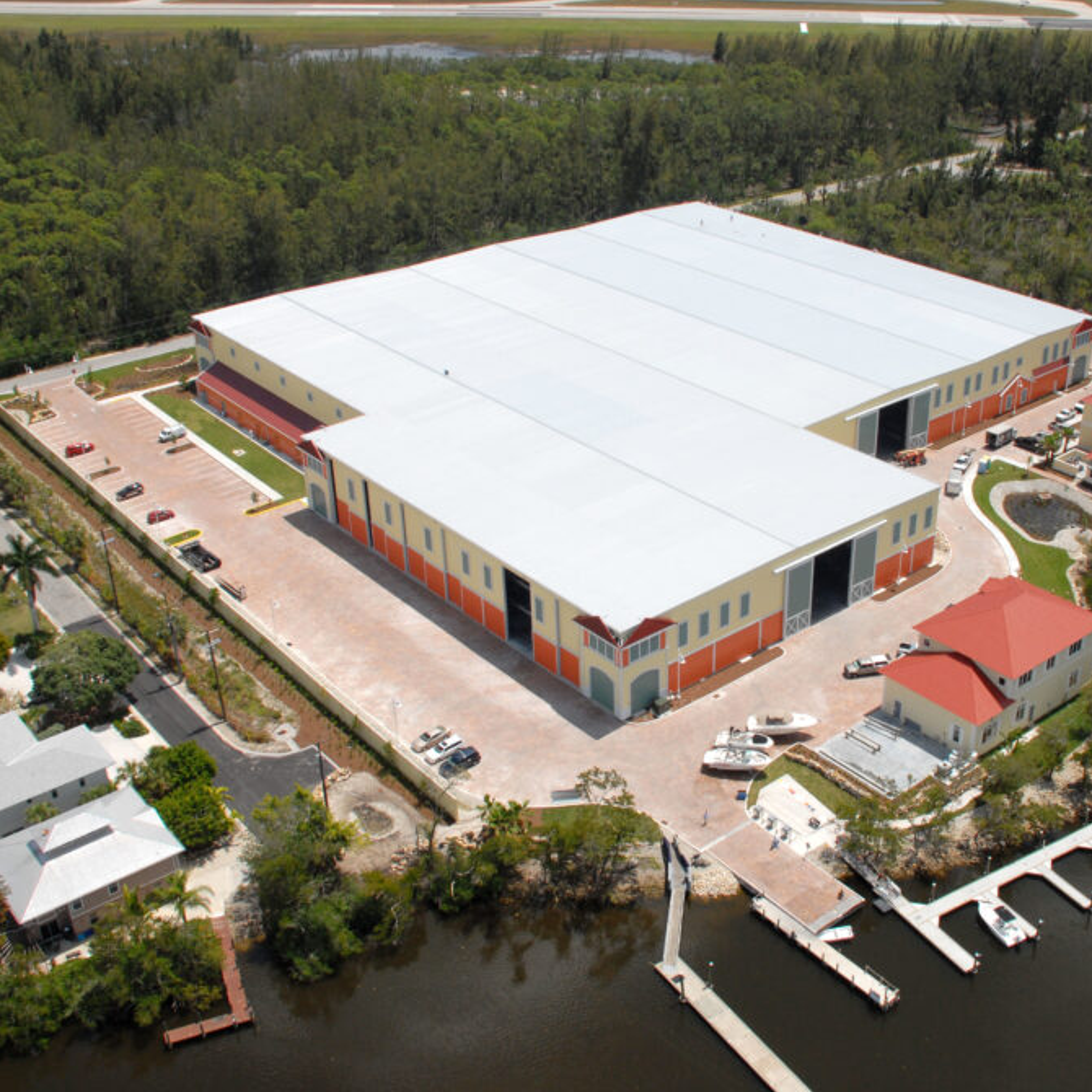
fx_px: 1392
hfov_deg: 42.5
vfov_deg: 42.8
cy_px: 542
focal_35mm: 39
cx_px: 691
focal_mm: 20
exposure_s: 1/500
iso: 250
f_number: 9
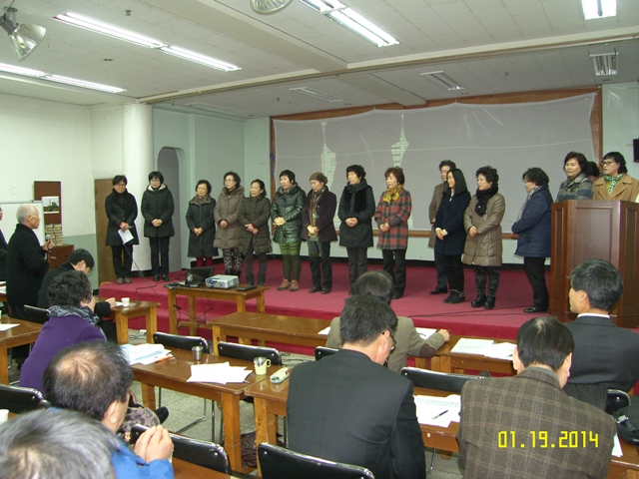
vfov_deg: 49.7
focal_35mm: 28
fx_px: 517
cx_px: 320
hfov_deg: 63.4
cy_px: 240
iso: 80
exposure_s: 1/30
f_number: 2.2
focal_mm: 7.4
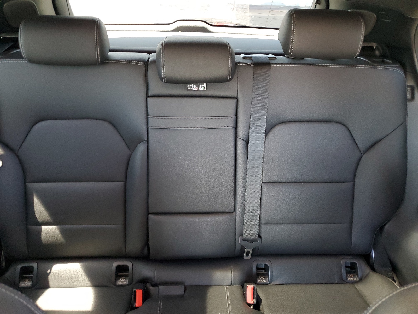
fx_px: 314
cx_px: 209
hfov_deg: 67.3
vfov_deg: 53.1
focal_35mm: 26
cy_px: 157
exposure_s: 1/40
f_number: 1.5
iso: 314
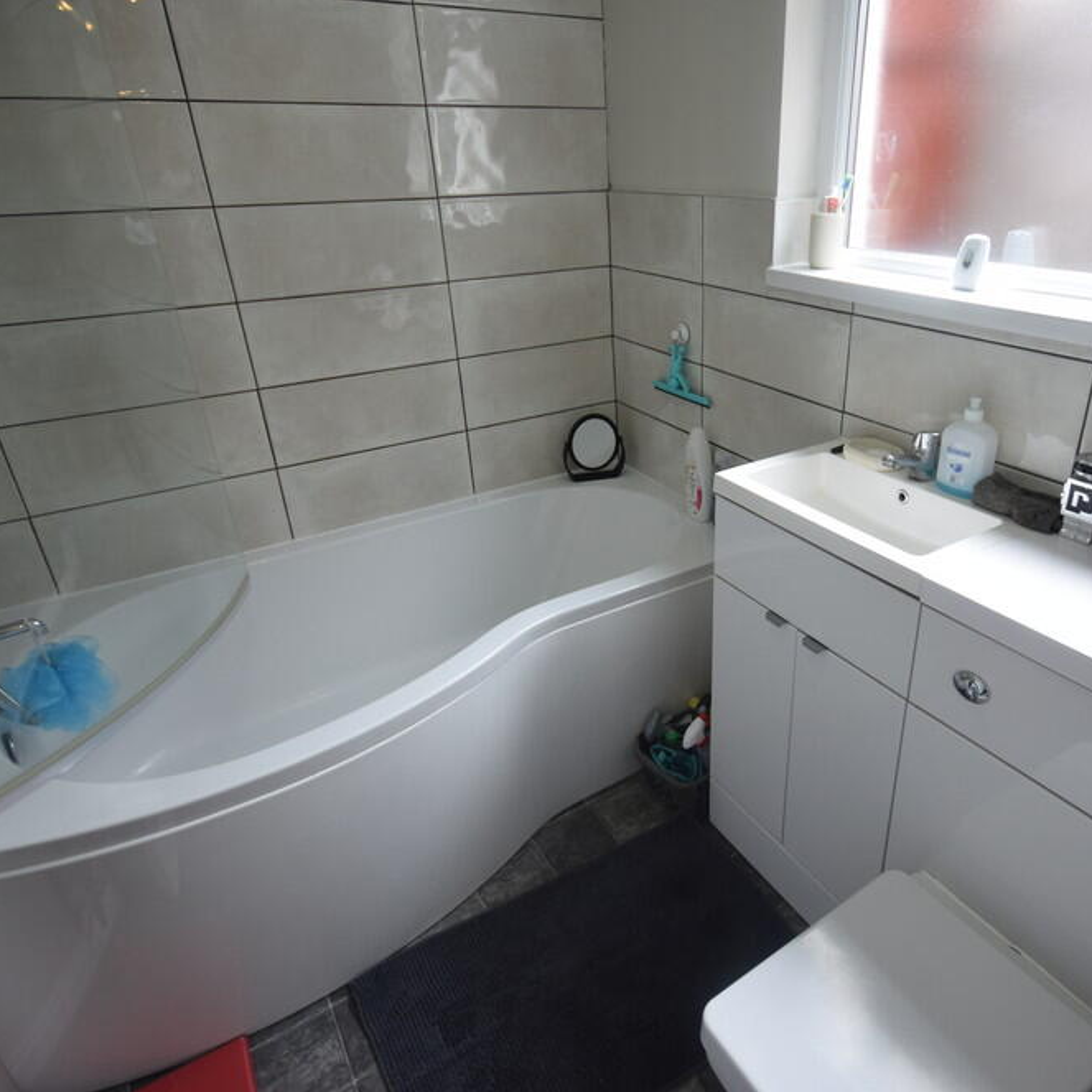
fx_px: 773
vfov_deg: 70.5
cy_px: 534
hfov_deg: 69.8
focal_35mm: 22
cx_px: 652
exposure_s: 1/100
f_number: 5
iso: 400
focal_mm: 11
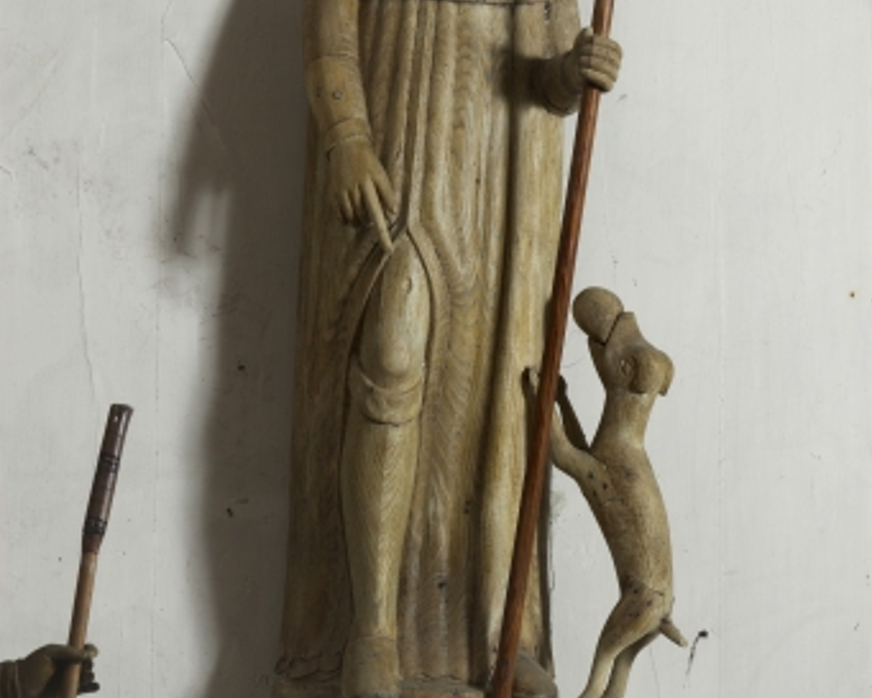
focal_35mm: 138
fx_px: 3555
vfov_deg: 11.2
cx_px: 436
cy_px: 212
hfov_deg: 14.0
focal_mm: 65
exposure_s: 1/60
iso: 100
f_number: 16
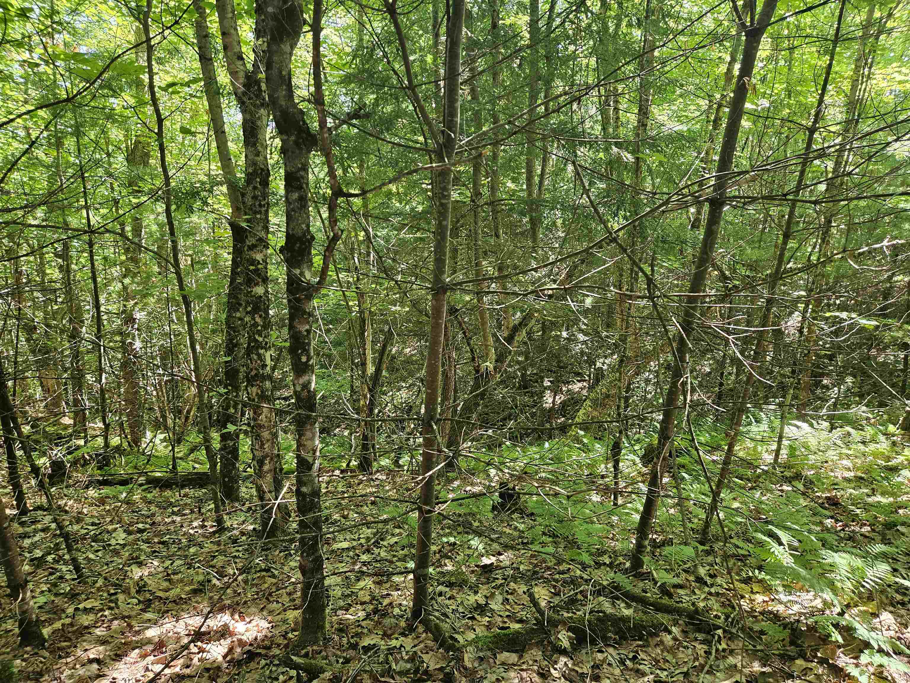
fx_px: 605
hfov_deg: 73.9
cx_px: 455
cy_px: 342
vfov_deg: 58.9
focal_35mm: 23
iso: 160
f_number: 1.8
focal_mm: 5.4
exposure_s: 1/120
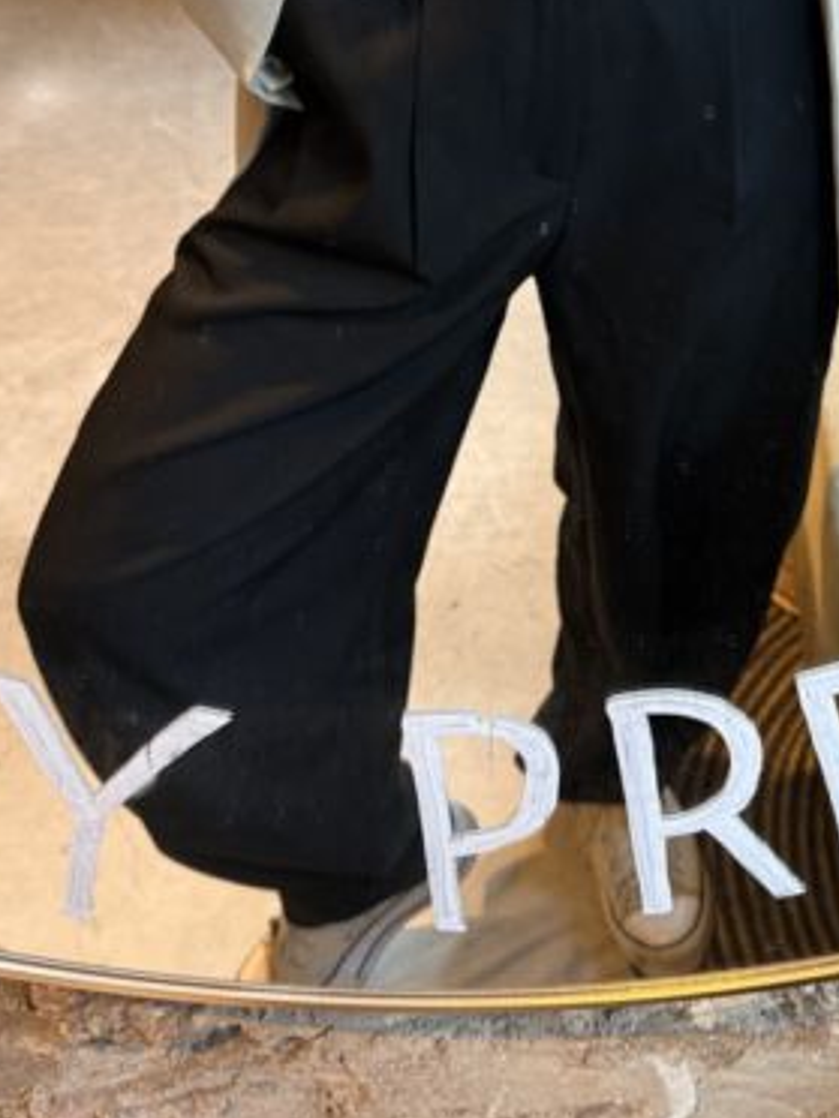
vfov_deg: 42.3
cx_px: 607
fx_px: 1390
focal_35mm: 43
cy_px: 263
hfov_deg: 33.1
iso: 400
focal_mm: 6.76
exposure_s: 1/50
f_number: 1.78
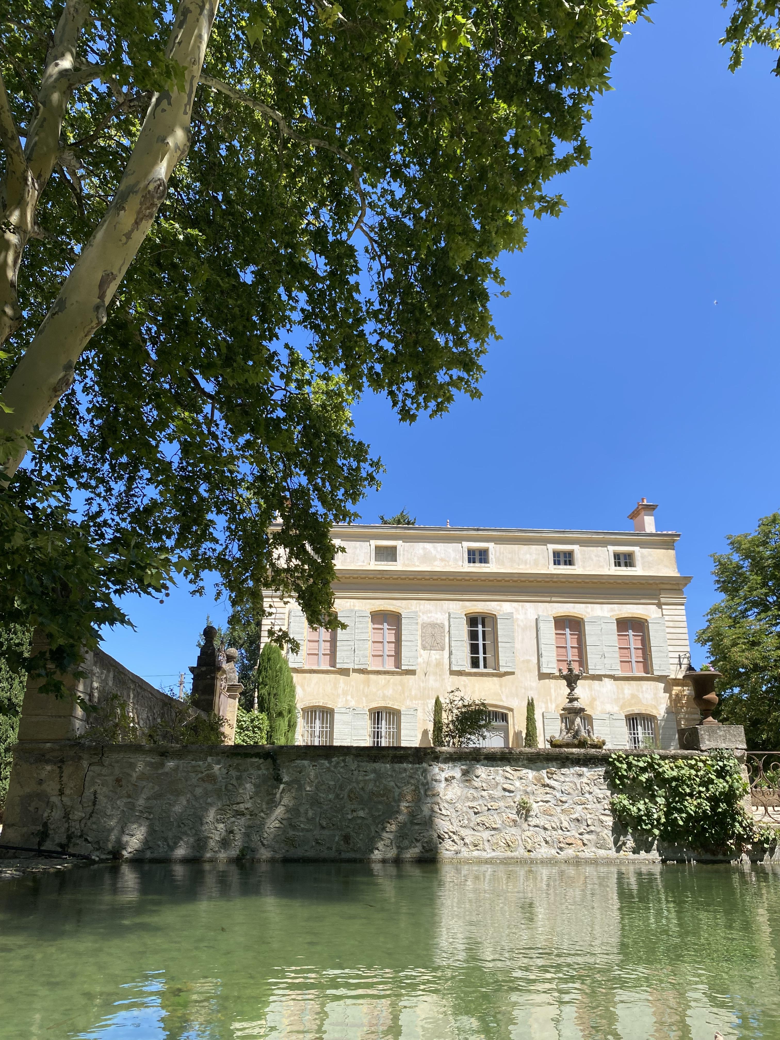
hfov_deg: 53.1
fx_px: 781
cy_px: 520
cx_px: 390
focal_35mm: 26
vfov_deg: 67.3
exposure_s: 1/1866
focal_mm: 4.25
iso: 32
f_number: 1.8
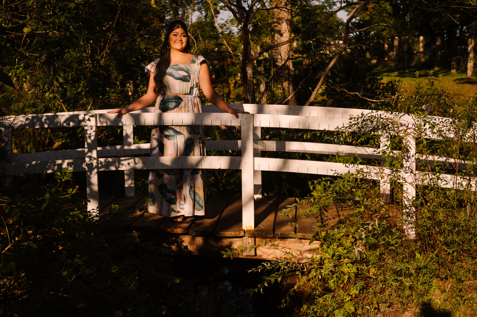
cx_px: 238
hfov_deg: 34.5
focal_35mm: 58
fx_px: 768
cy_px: 158
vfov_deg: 23.3
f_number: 4
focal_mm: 58
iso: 160
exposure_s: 1/5000
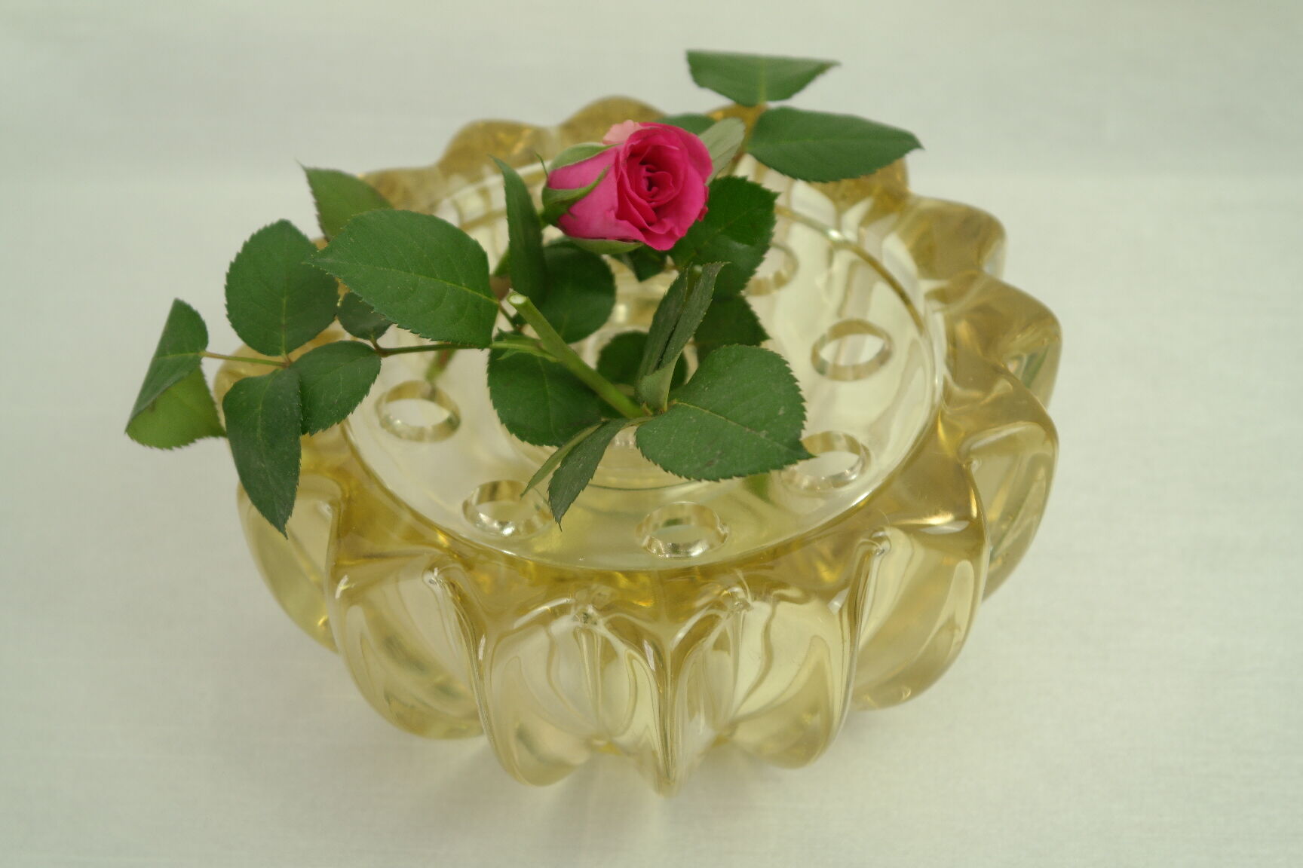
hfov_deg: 26.3
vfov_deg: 17.7
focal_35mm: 77
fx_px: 2787
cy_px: 434
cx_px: 652
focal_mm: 50
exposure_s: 1/30
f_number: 5.6
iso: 200
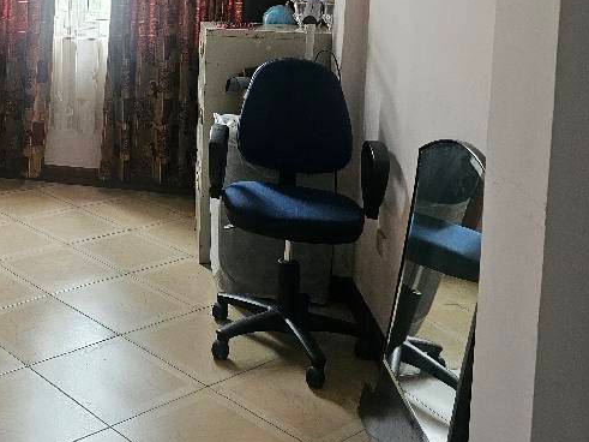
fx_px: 817
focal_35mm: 48
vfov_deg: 28.5
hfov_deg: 36.2
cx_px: 16
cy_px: 5
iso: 800
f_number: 1.7
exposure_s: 1/120
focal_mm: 6.3
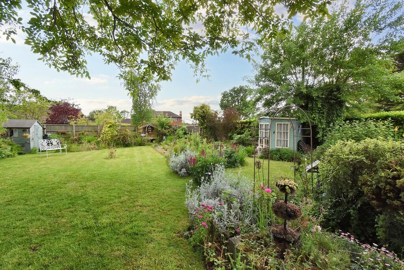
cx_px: 202
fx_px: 168
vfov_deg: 77.3
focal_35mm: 15
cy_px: 135
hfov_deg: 100.4
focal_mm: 10
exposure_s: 1/400
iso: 800
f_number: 10
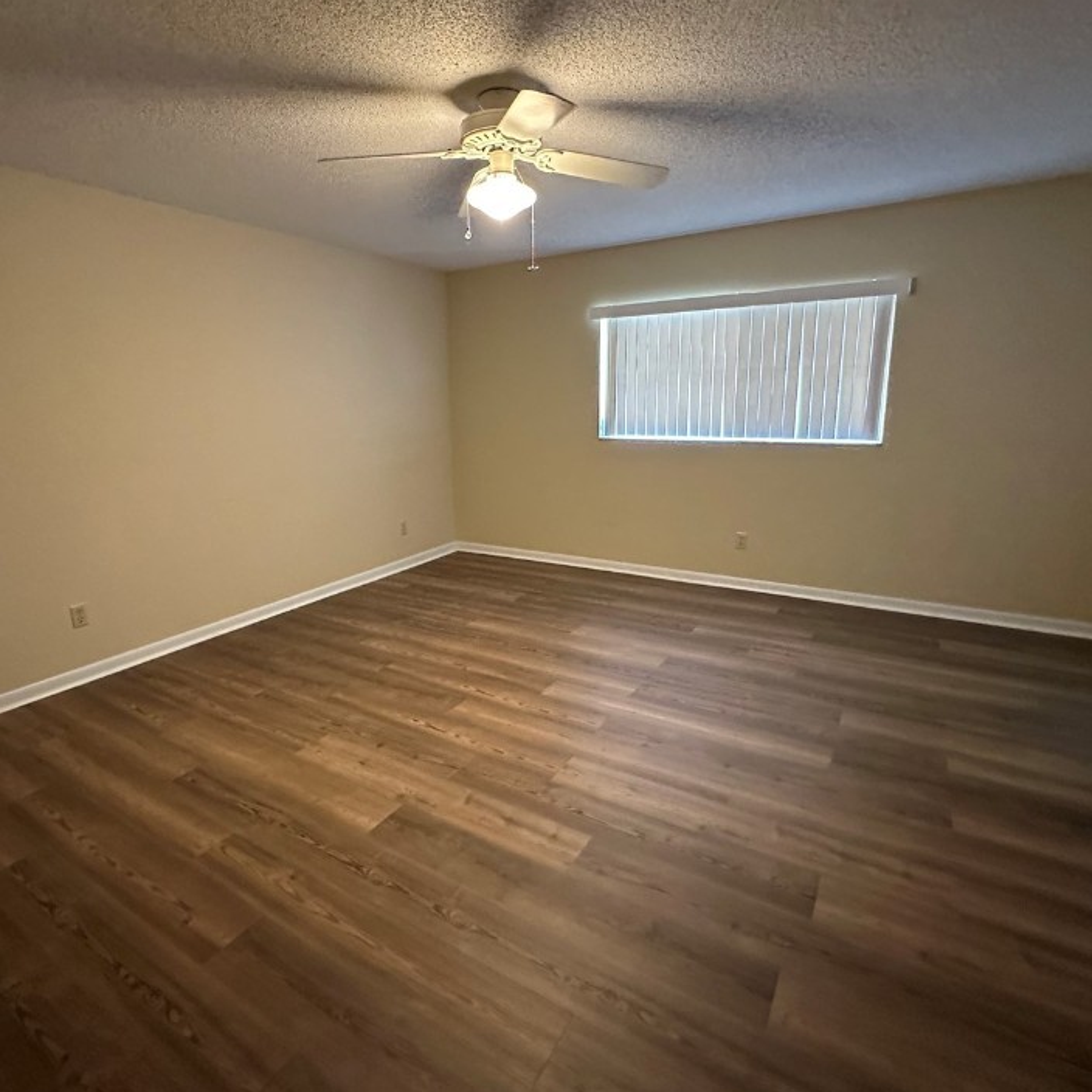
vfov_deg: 80.7
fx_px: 642
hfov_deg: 80.5
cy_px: 527
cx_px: 496
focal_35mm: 18
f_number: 2.2
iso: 800
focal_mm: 2.22
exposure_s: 1/60
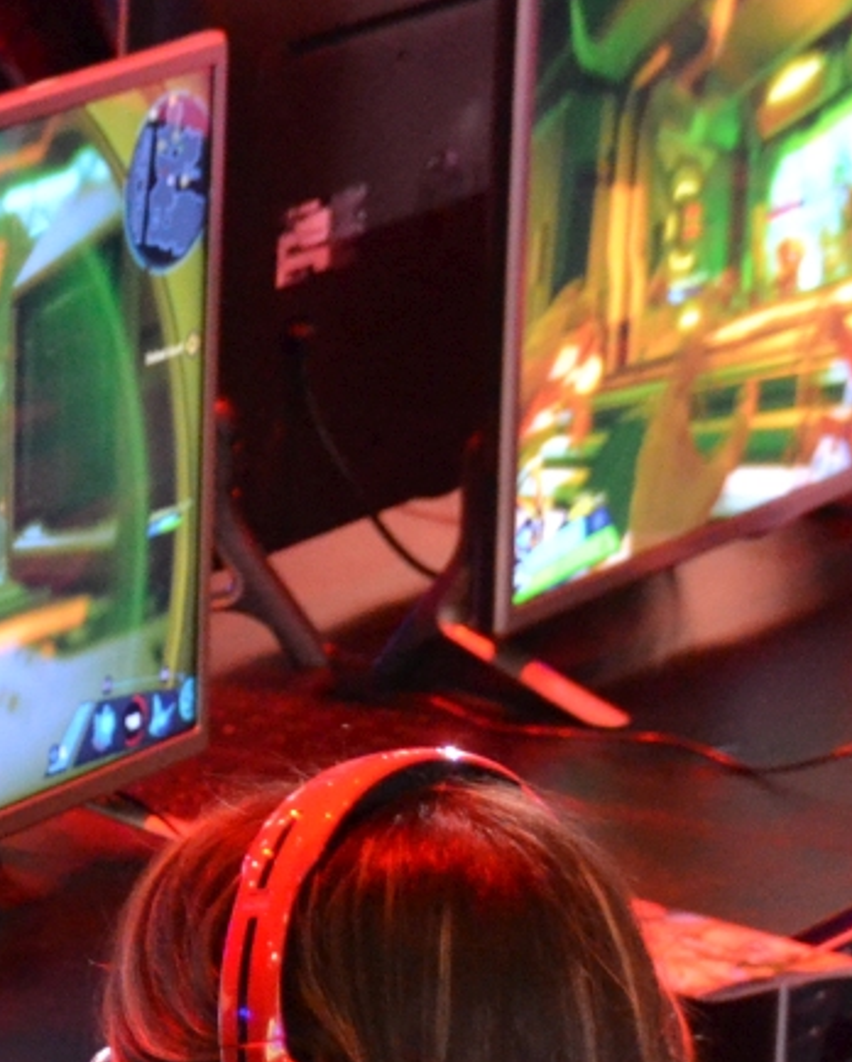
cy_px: 1187
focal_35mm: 231
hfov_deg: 6.6
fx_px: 7271
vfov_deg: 8.3
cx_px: -605
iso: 2500
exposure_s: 1/15
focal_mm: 44
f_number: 4.5
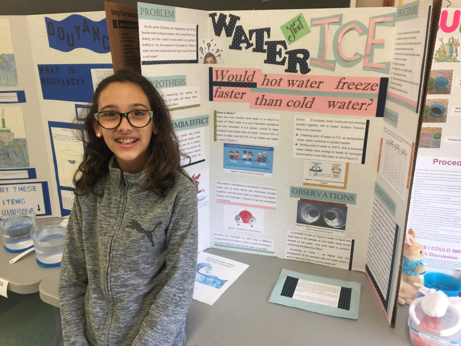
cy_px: 173
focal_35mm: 29
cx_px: 230
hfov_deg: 61.7
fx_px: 386
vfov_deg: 48.2
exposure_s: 1/15
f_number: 2.2
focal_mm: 4.15
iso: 32
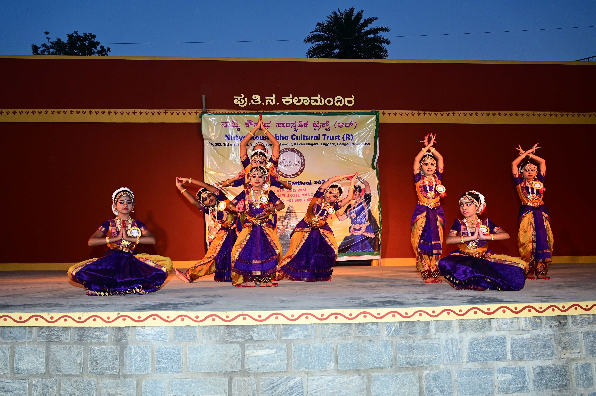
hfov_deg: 62.8
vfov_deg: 44.2
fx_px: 488
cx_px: 298
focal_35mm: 30
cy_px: 198
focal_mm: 29.5
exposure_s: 1/200
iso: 1250
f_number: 5.6
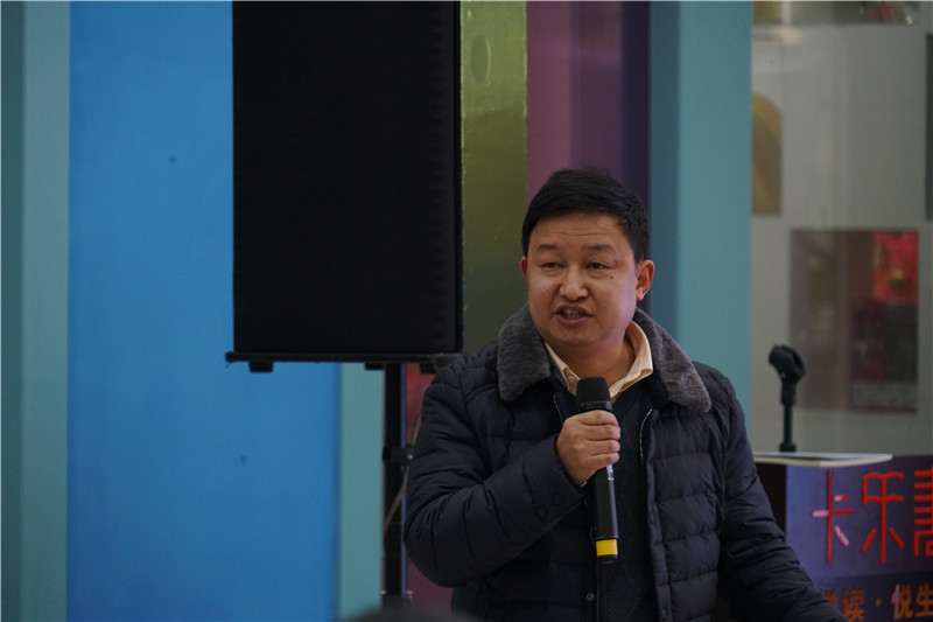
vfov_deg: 5.7
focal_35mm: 240
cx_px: 466
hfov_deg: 8.6
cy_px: 311
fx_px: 6218
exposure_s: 1/60
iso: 3200
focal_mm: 240
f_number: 7.1
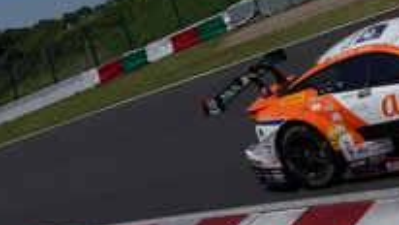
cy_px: -184
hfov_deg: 46.2
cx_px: 163
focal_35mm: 44
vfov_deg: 19.7
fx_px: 466
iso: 200
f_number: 8
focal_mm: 12
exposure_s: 1/2000
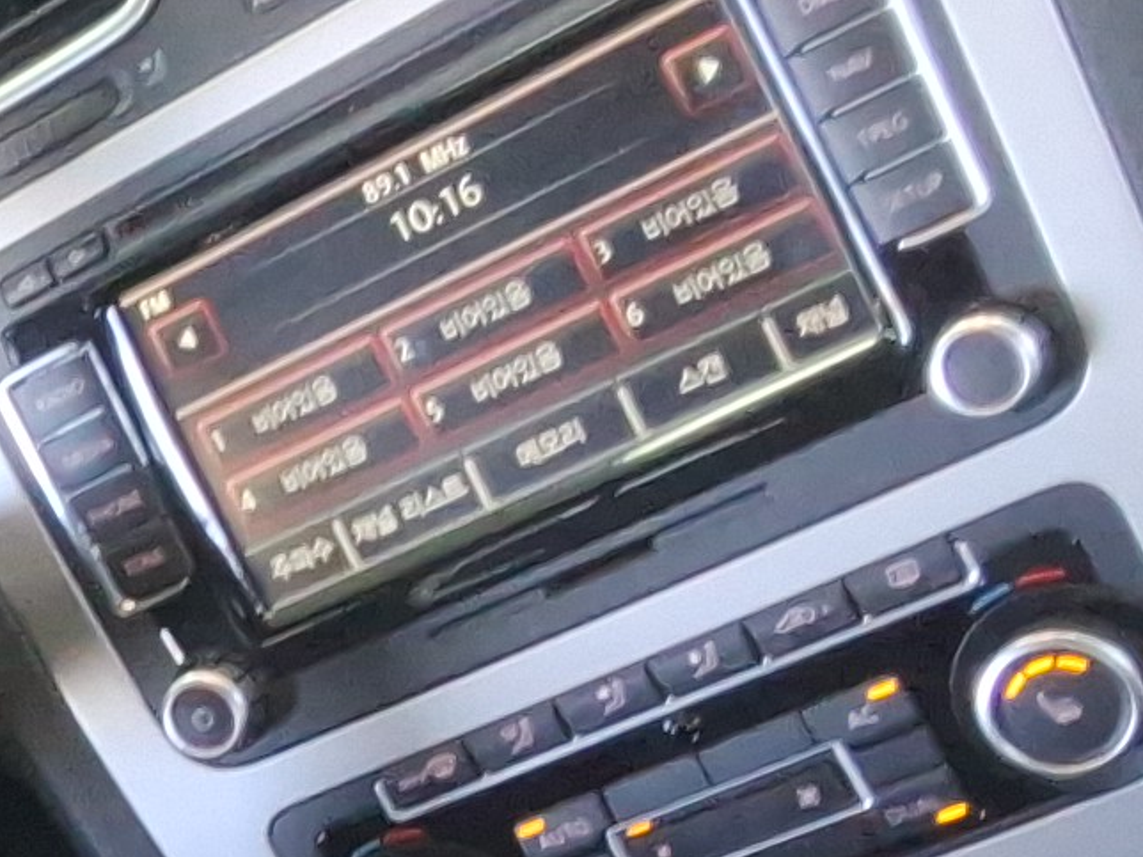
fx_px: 4689
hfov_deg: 12.3
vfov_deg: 10.2
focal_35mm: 142
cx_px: -1115
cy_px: 1192
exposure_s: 1/40
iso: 136
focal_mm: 2.91
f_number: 1.9
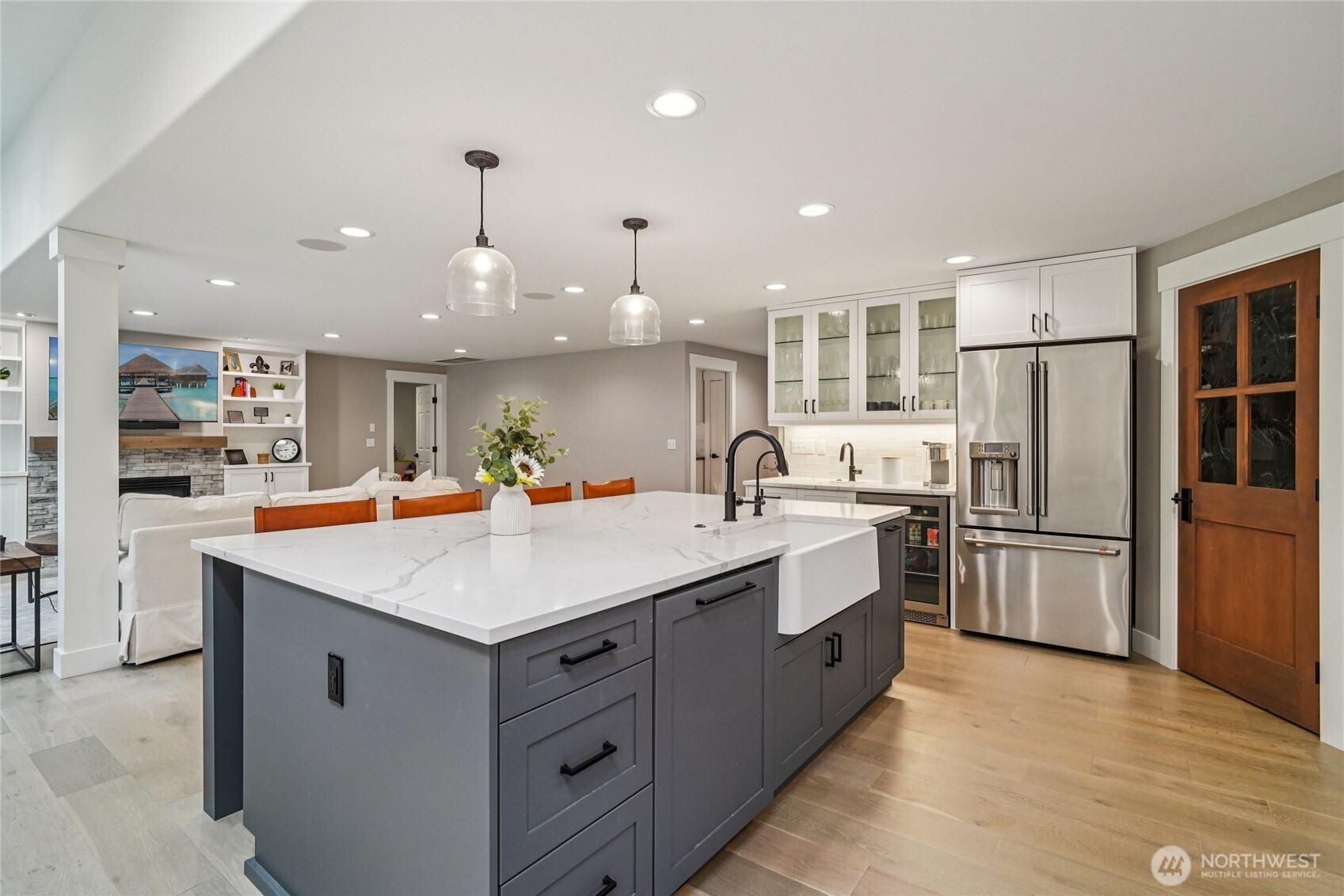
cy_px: 448
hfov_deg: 96.7
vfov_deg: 73.7
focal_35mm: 16
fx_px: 597
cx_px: 672
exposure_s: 1/30
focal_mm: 16
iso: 1600
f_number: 8
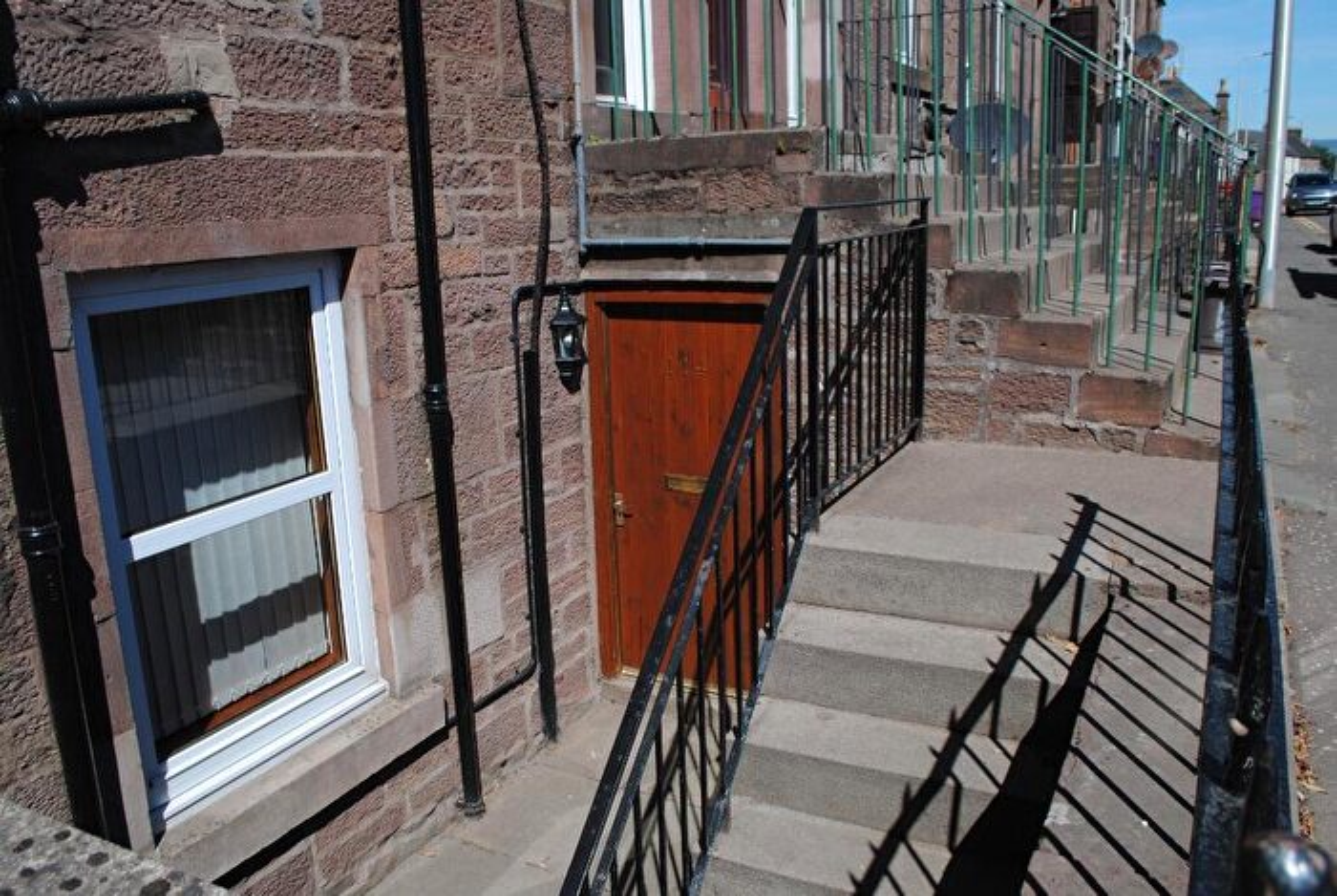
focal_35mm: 27
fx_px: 1004
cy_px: 448
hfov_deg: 67.3
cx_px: 668
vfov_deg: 48.1
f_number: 8
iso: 100
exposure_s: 1/250
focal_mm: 18
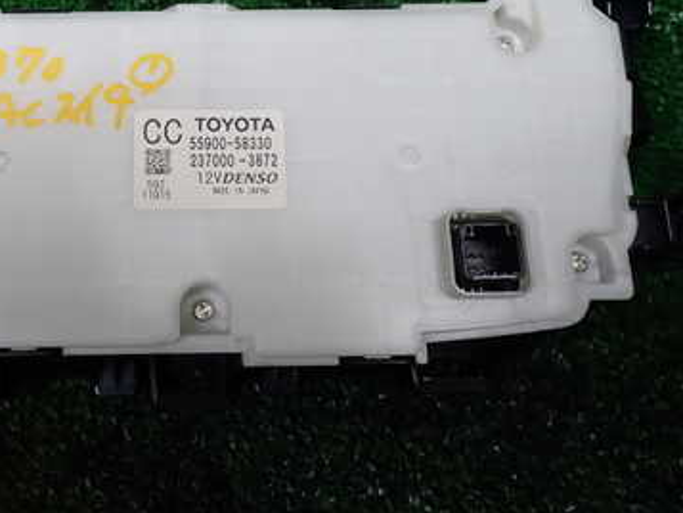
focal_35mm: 42
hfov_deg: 43.6
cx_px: 187
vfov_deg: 33.8
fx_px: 829
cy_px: 136
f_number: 2.8
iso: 100
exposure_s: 1/80
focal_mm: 4.5
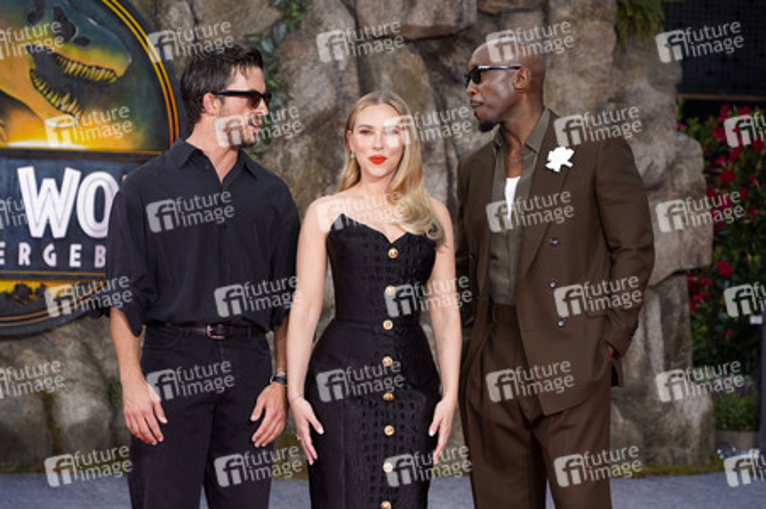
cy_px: 254
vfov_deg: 9.9
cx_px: 383
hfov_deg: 14.9
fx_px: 2934
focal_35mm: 138
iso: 200
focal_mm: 138
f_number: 5.6
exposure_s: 1/160
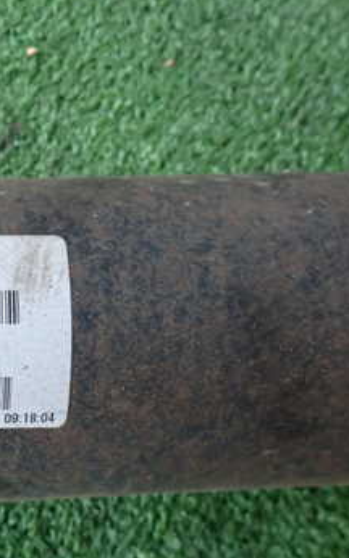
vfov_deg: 43.4
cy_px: 318
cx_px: -63
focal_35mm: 46
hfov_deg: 25.3
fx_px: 701
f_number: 2.8
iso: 400
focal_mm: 4.5
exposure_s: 1/100
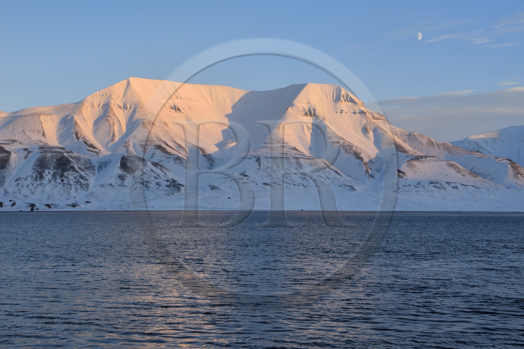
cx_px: 262
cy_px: 174
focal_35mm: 52
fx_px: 757
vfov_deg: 26.0
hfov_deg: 38.2
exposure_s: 1/160
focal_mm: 52
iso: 200
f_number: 10
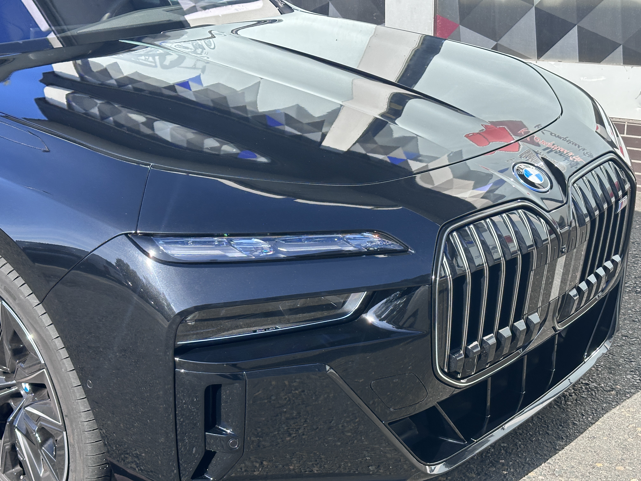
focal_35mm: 48
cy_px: 240
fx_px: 889
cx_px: 320
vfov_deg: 30.3
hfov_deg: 39.7
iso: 64
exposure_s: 1/1565
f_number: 1.78
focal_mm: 6.86
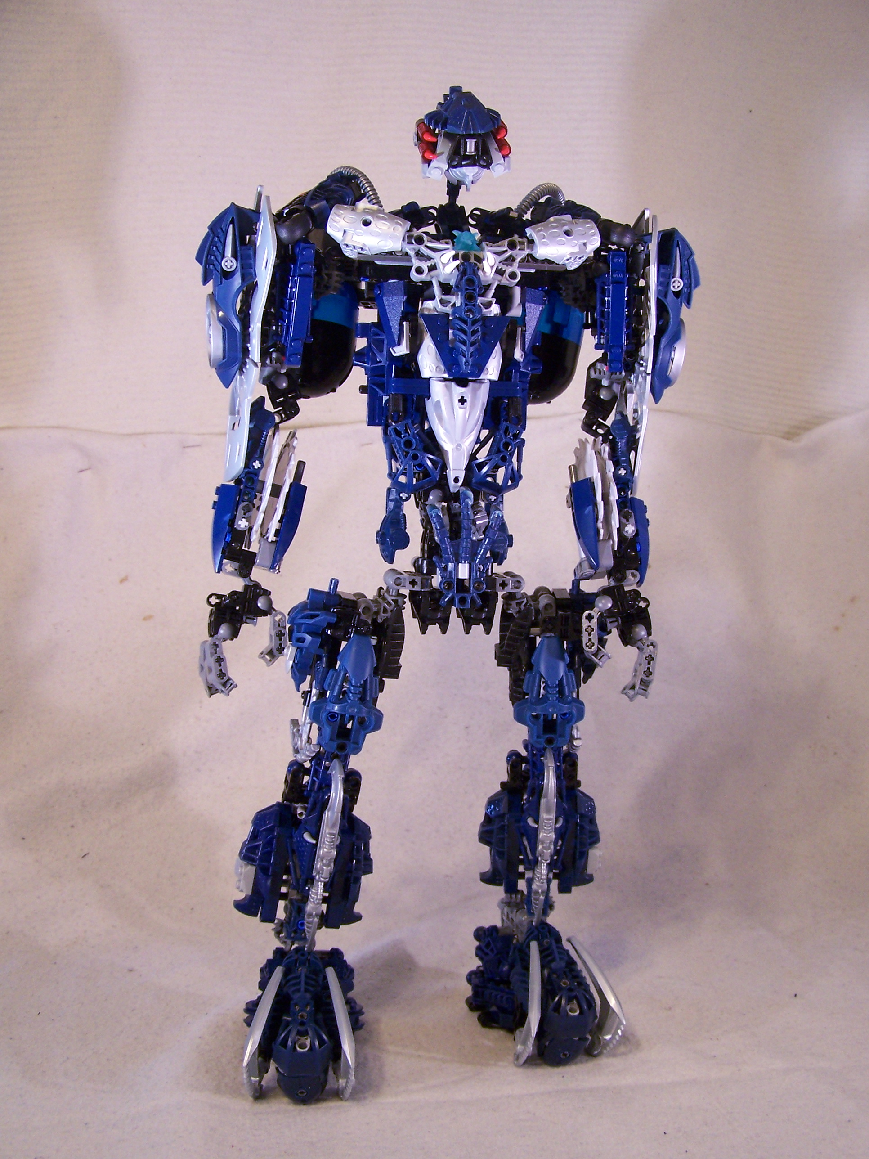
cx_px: 434
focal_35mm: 38
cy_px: 580
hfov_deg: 37.7
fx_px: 1272
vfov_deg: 49.0
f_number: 2.8
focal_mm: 6.3
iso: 140
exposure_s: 1/8
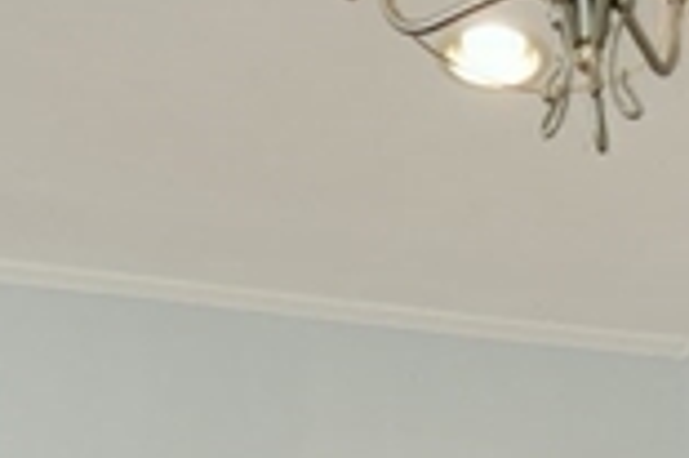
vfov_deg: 10.3
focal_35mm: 99
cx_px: 600
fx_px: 1893
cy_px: 1350
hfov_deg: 20.3
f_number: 4.5
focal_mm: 10
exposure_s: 1/30
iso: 320
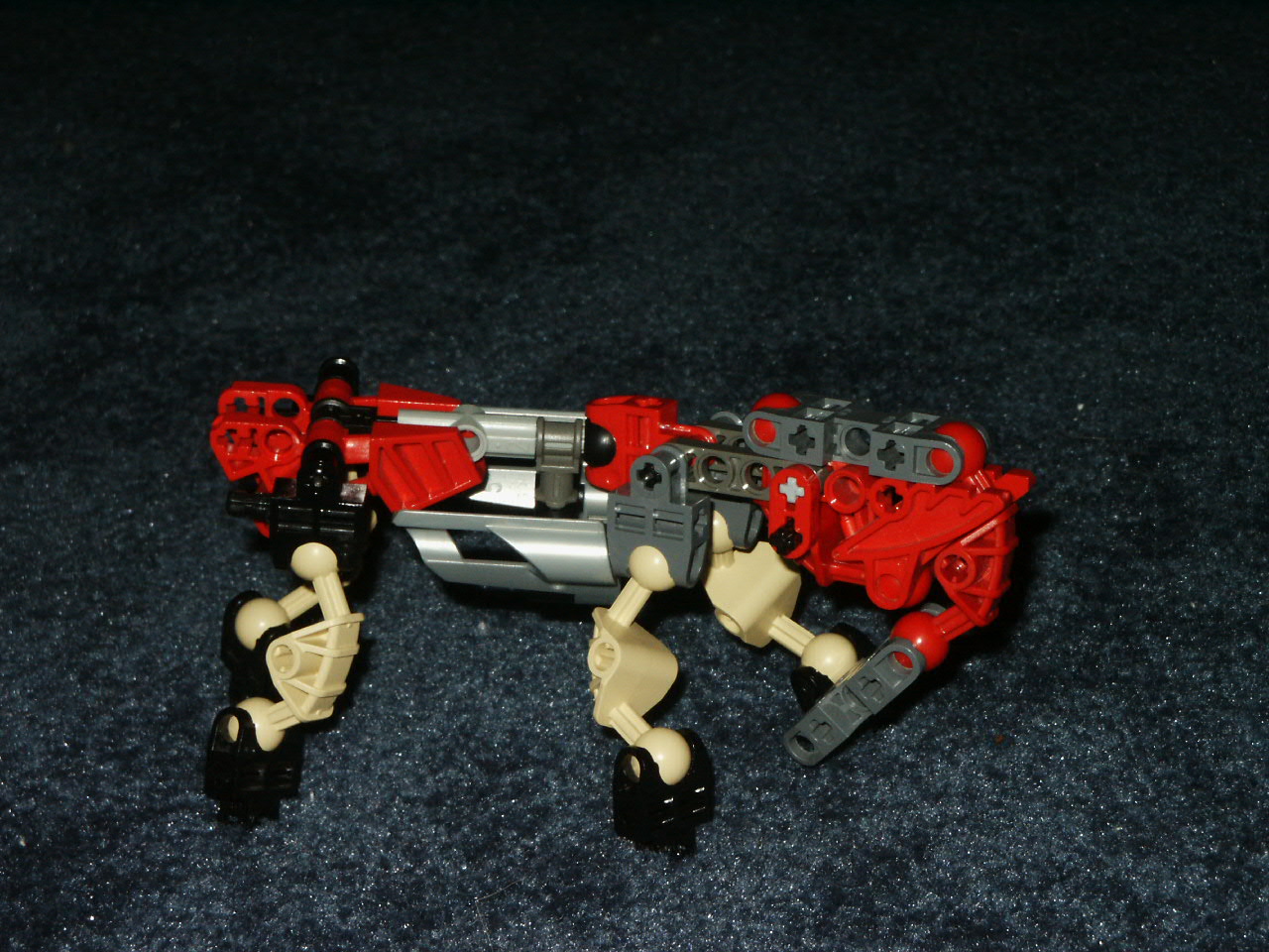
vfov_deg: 13.8
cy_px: 476
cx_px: 634
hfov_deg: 18.4
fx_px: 3923
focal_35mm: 107
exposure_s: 1/90
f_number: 8
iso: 200
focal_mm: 21.83
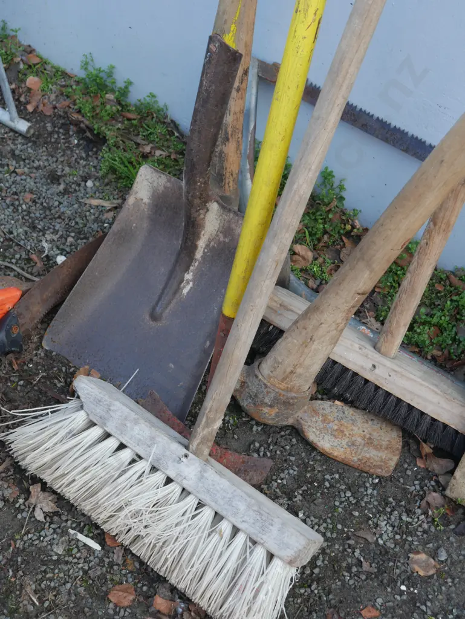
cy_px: 310
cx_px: 232
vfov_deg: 32.2
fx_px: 1074
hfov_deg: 24.4
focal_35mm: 60
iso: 400
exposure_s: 1/60
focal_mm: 30
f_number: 6.3
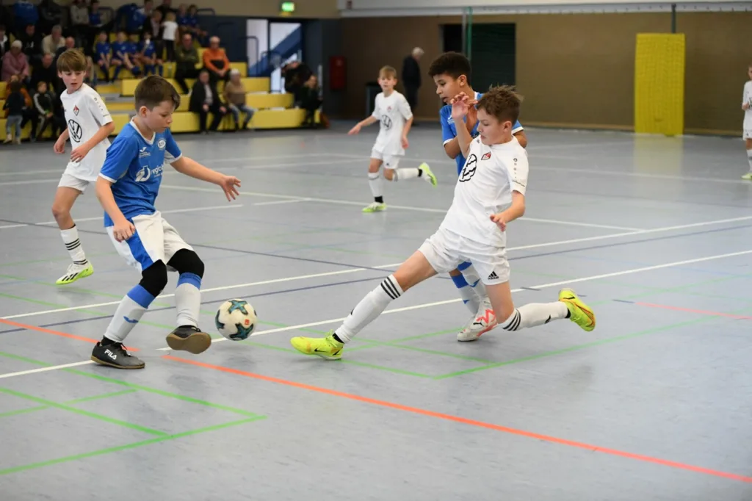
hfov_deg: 28.9
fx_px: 1462
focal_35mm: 70
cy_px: 250
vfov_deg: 19.4
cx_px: 376
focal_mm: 70
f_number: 2.8
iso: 8000
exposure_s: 1/1600
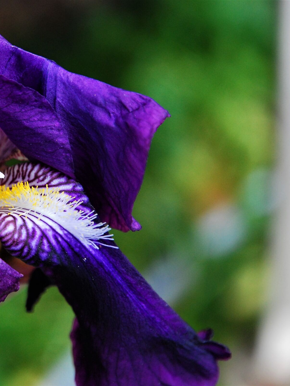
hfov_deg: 8.1
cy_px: 193
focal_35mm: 184
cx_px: 15
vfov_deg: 10.8
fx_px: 2052
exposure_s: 1/250
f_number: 5.6
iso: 800
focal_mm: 85
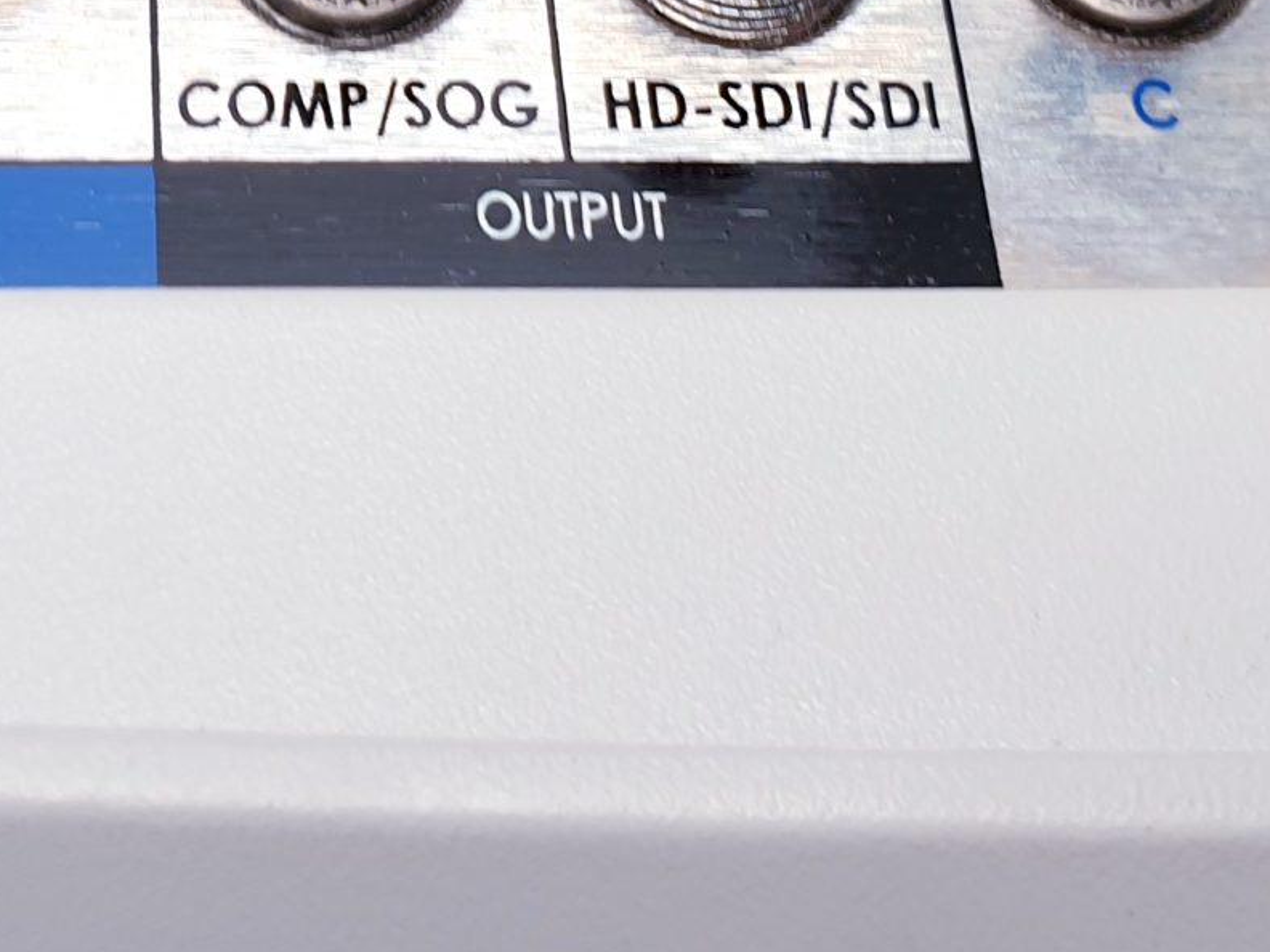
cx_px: 40
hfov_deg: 22.5
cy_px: -197
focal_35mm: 84
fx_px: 3082
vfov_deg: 16.8
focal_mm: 4.3
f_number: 2.4
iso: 50
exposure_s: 1/50
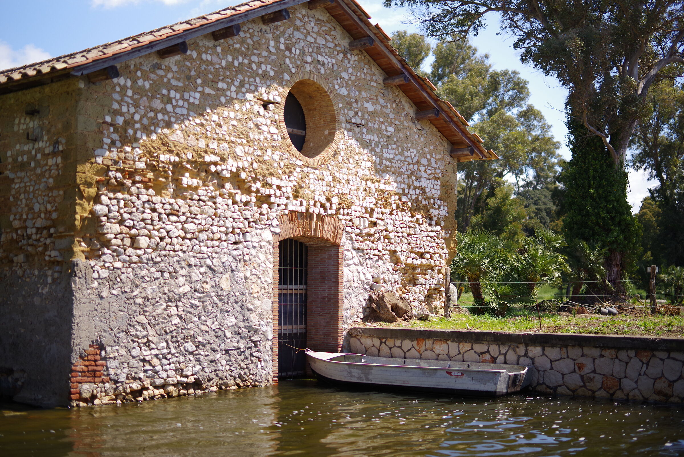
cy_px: 228
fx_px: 950
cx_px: 342
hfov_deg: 39.6
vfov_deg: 27.0
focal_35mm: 50
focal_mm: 50
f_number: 1.4
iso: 200
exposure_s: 1/8000
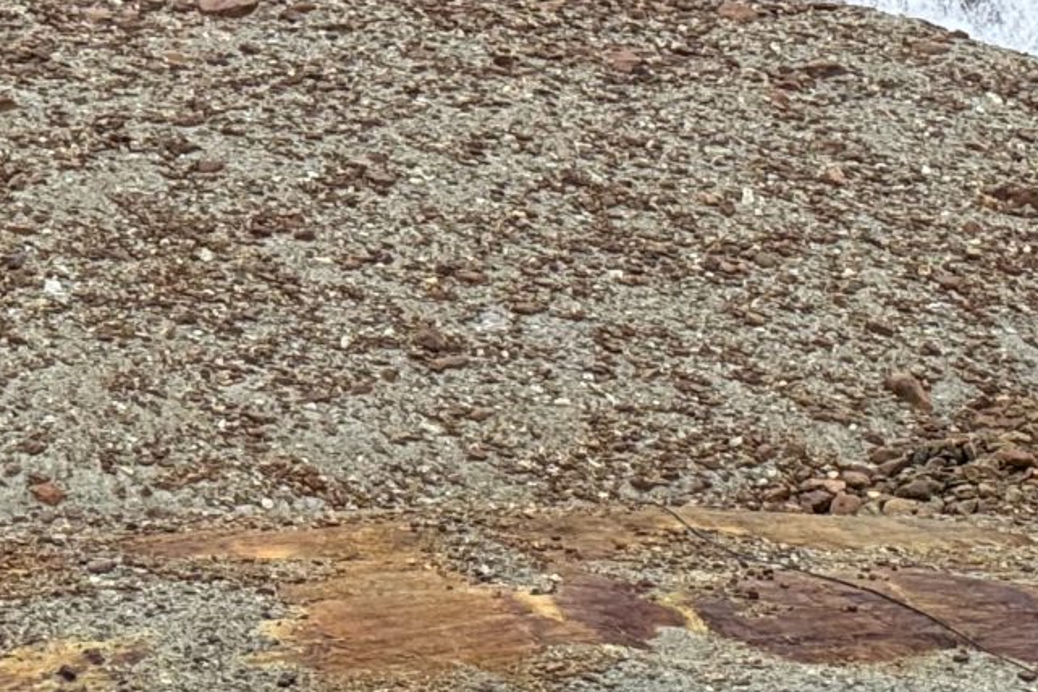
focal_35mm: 498
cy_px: 826
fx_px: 14358
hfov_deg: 4.1
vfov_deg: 2.8
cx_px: 841
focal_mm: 15.66
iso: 50
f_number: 2.8
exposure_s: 1/644
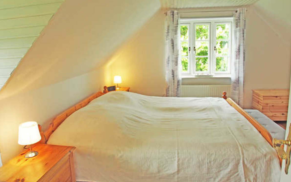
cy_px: 77
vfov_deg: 41.7
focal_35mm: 30
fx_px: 238
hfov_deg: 62.9
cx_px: 147
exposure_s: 1/80
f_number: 5.6
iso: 400
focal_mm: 14
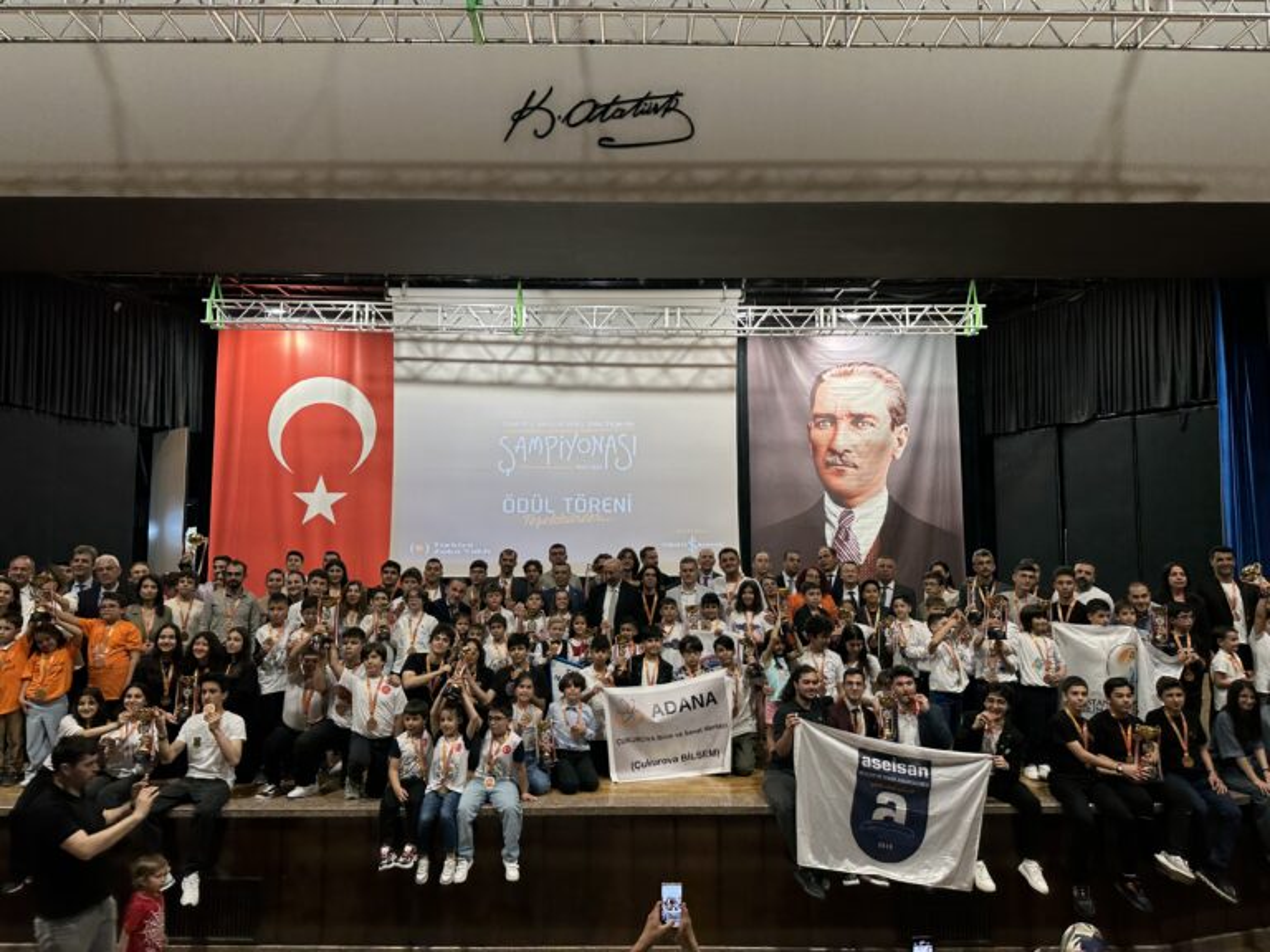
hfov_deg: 71.6
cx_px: 635
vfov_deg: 56.8
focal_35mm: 24
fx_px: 881
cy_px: 476
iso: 100
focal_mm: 6.86
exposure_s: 1/100
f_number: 1.78
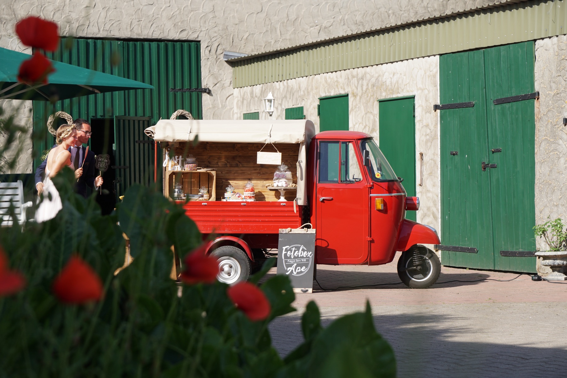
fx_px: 1654
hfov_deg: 19.5
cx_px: 284
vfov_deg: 13.0
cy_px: 189
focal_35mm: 105
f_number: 7.1
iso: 100
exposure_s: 1/250
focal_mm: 70
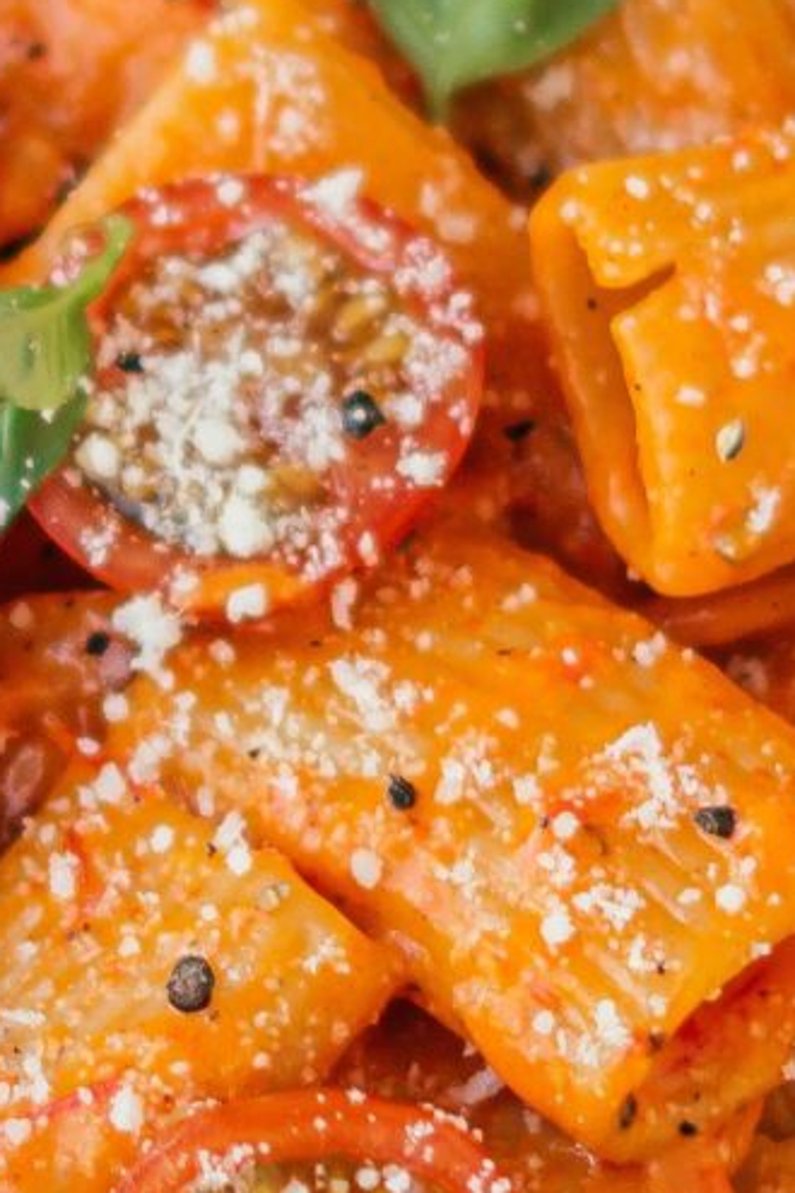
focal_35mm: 388
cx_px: -54
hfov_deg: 3.5
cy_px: 718
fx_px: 12851
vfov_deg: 5.3
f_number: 1.8
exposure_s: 1/200
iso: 100
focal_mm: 50
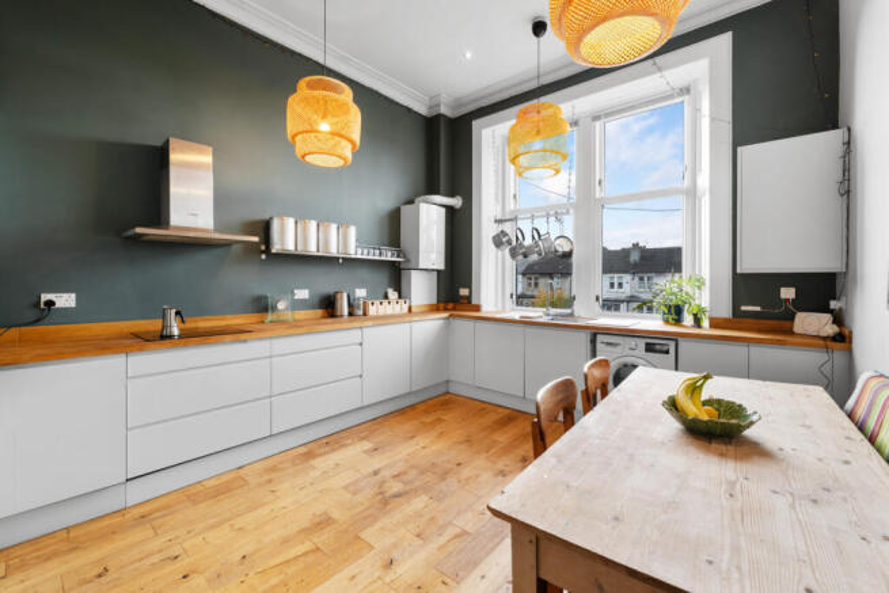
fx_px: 346
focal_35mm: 14
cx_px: 444
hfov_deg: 104.2
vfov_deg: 81.2
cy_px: 296
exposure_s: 1/13
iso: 640
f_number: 8
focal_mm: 14
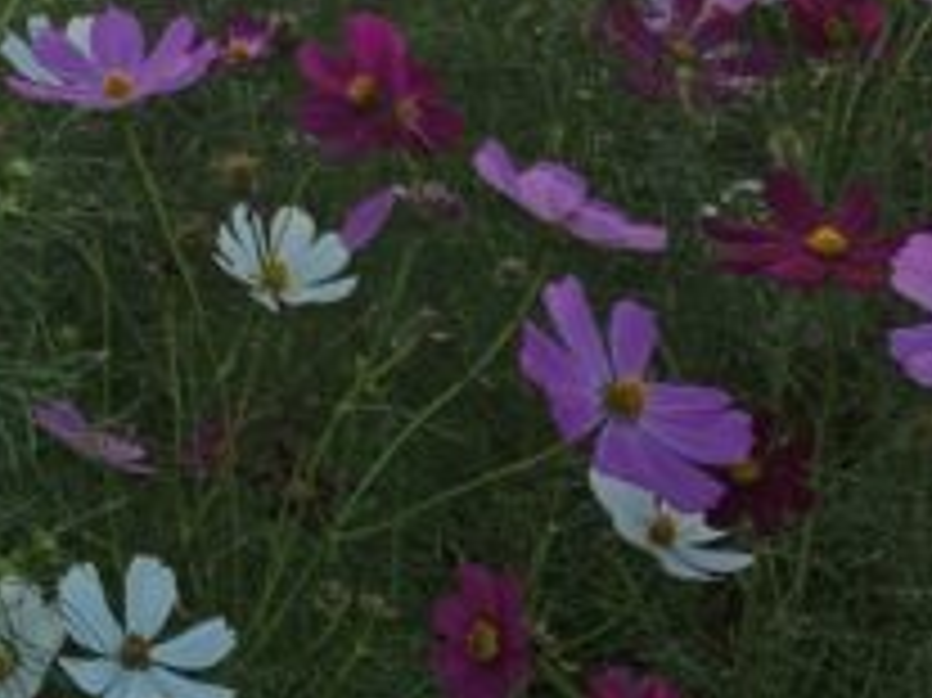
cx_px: -545
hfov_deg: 15.6
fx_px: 3068
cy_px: -734
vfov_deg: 11.6
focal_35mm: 114
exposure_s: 1/539
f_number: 1.8
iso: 25
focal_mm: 5.4
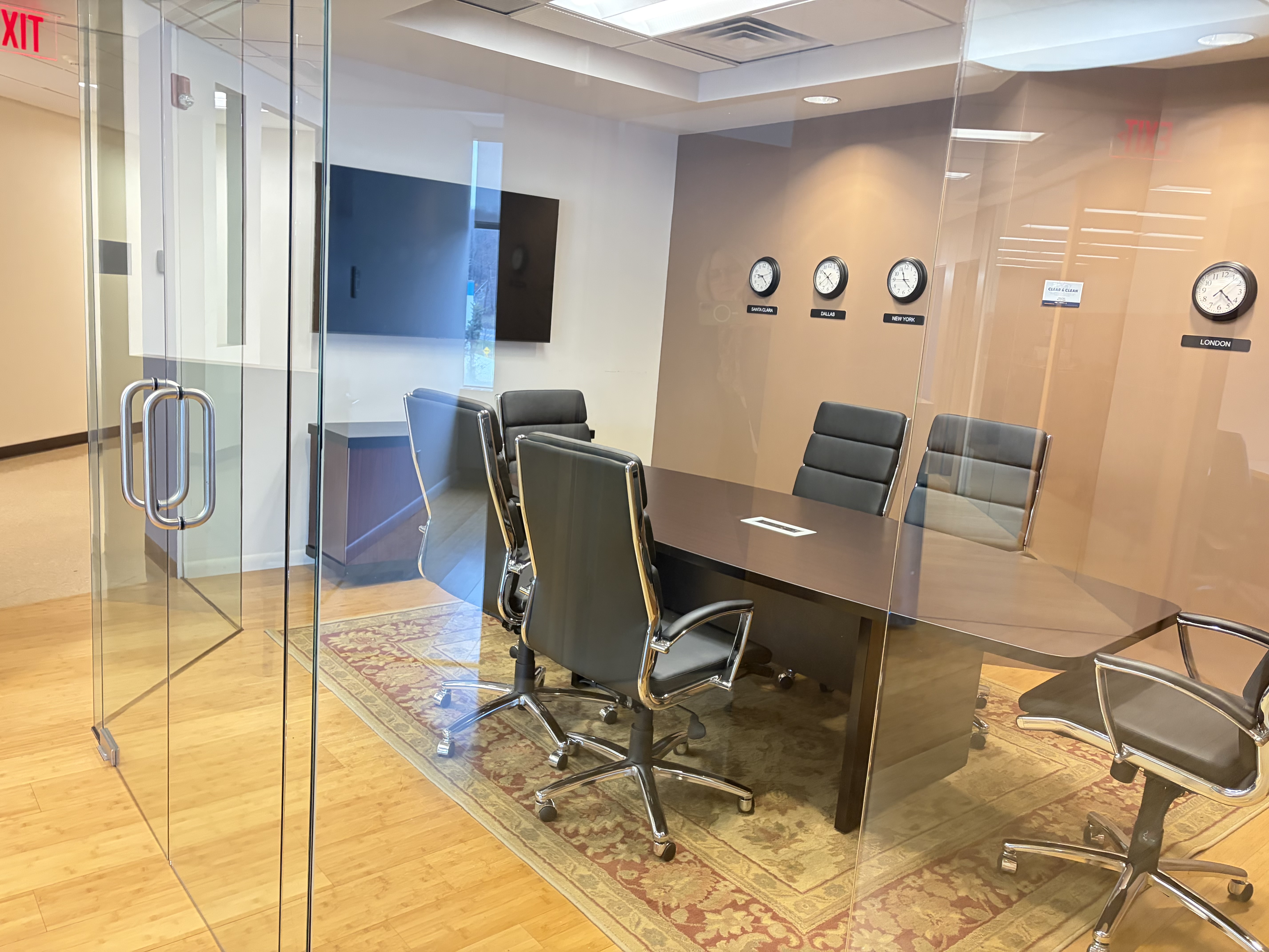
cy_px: 476
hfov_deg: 67.3
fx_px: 953
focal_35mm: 26
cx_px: 634
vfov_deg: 53.1
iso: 400
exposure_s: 1/60
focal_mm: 5.96
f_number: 1.6
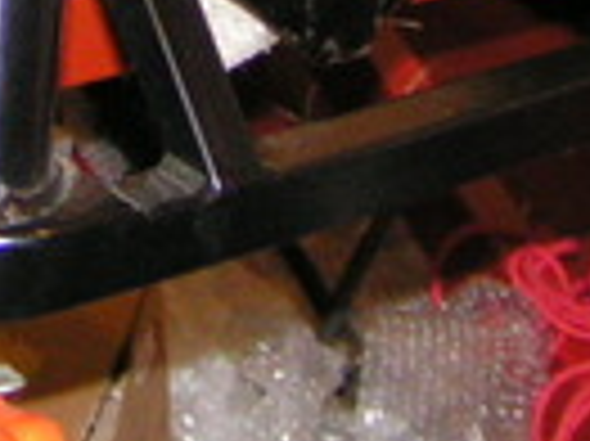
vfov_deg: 7.8
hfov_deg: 10.6
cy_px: -315
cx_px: 63
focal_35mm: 186
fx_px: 3167
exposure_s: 1/40
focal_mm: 5.8
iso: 200
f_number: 2.8
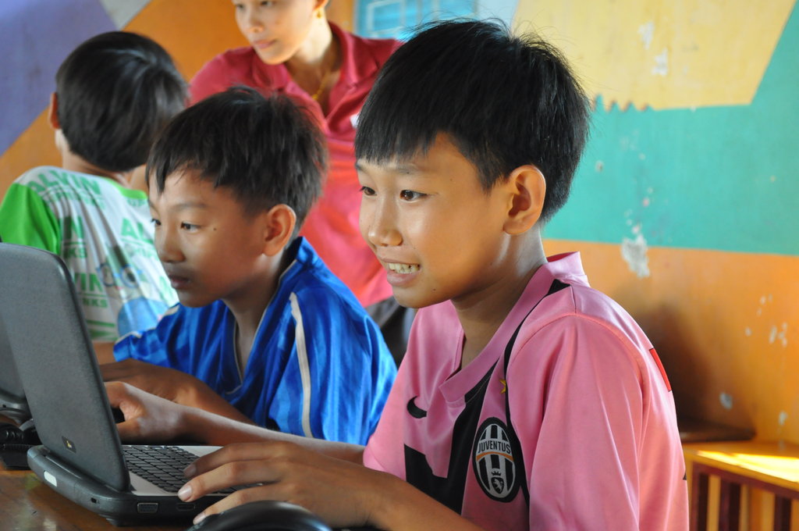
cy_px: 266
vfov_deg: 17.4
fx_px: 1729
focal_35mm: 78
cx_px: 400
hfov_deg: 26.0
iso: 1400
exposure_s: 1/60
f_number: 5.6
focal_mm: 52
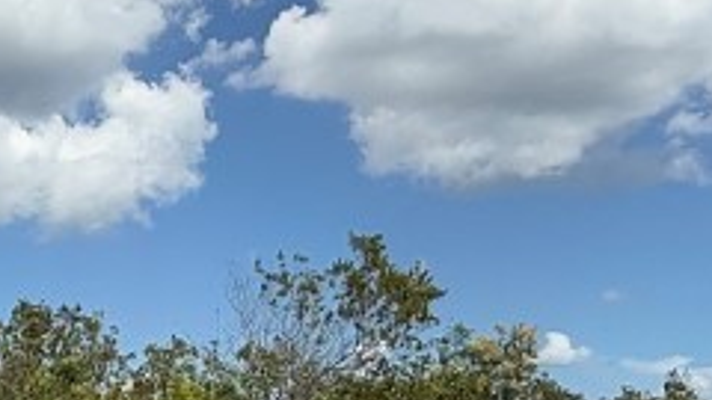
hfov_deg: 29.1
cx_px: -80
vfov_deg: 16.9
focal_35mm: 65
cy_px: 590
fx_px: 1227
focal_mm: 2.22
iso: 50
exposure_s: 1/1961
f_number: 2.2
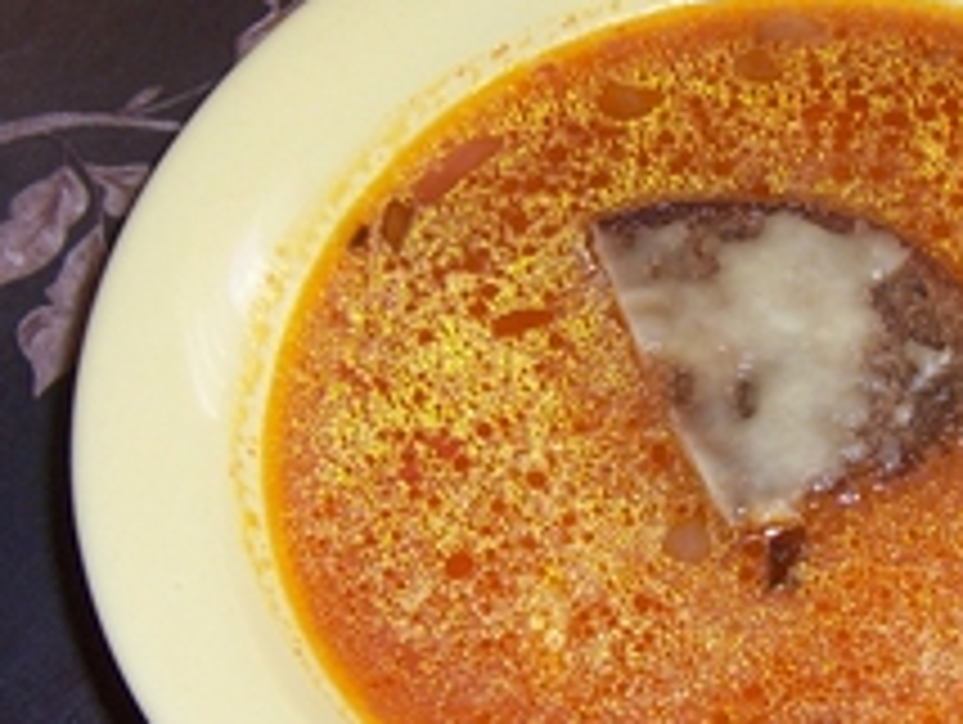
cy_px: 360
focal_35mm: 84
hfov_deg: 22.9
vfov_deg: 17.6
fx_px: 2339
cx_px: 792
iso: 140
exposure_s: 1/60
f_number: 3.4
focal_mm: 6.7
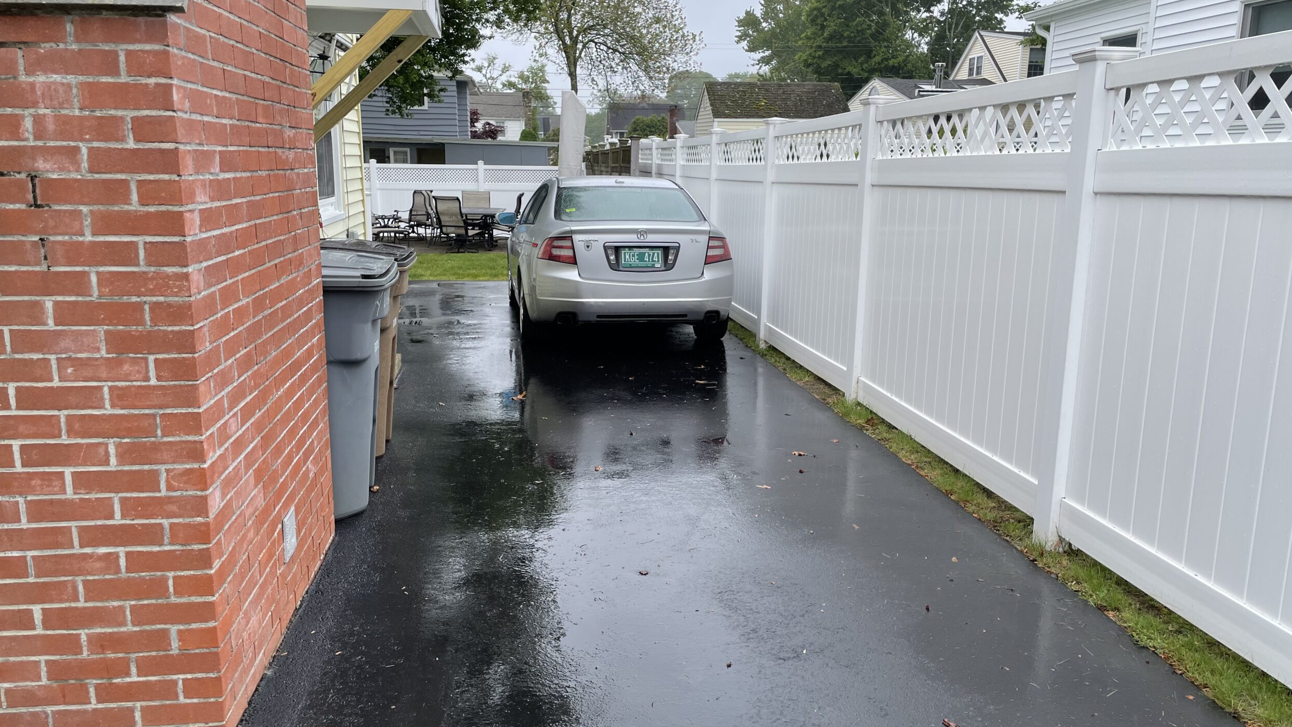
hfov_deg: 66.1
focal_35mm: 29
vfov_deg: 40.2
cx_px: 646
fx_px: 994
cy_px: 379
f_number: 1.6
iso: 32
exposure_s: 1/744
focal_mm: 4.2
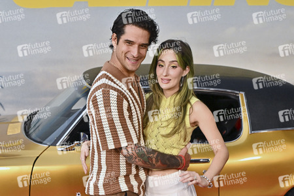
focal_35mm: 40
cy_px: 98
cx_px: 147
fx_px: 327
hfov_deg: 48.5
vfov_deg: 33.4
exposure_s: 1/320
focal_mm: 40
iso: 2500
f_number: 4.5
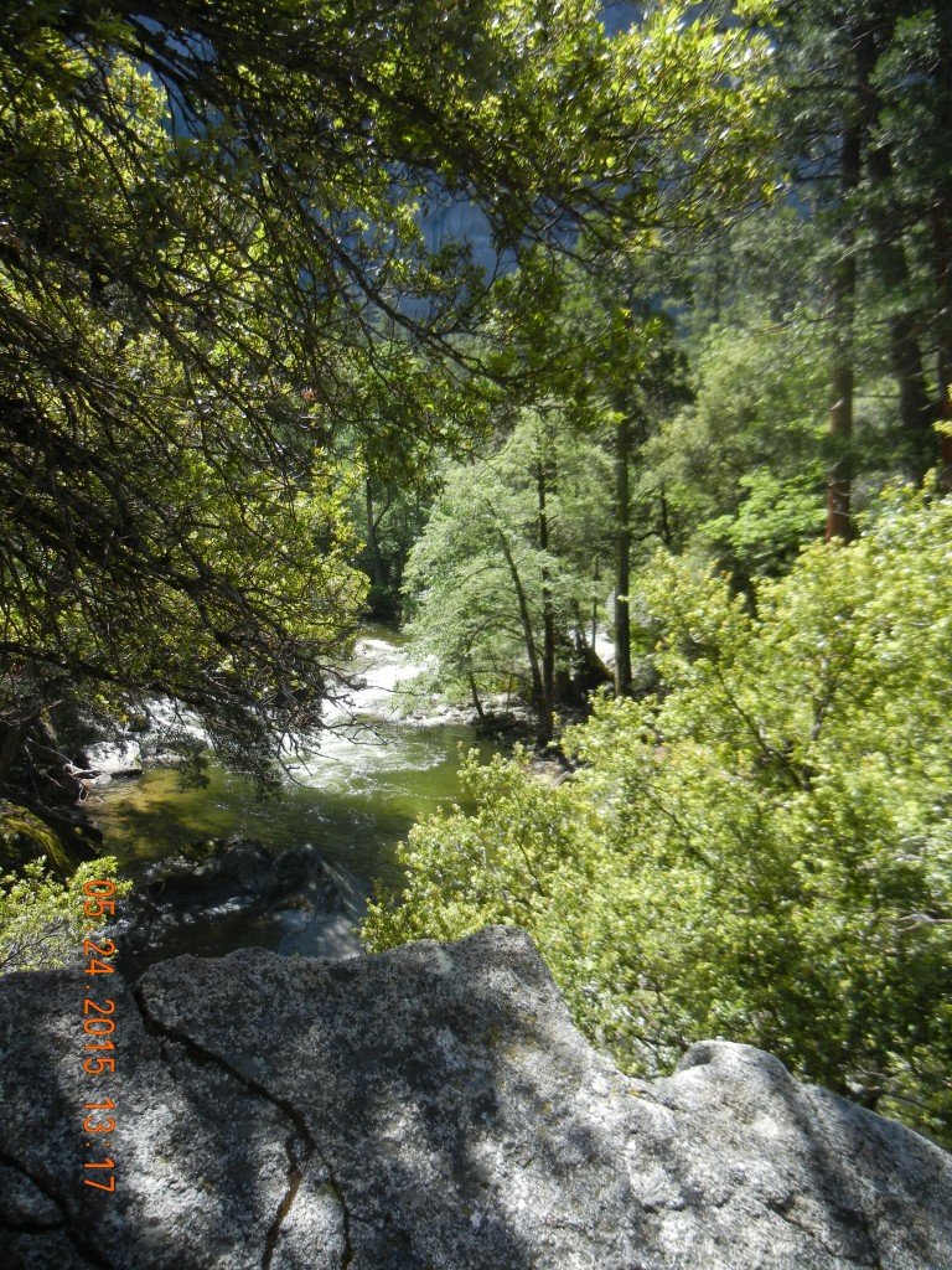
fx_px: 1100
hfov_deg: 46.8
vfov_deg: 60.0
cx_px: 476
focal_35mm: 30
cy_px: 635
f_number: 3.5
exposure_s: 1/444
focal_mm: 5.4
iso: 160
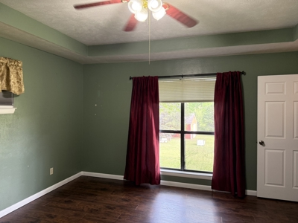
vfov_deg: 56.8
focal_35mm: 24
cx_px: 149
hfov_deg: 71.6
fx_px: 207
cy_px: 112
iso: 200
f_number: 1.78
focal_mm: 6.76
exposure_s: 1/69
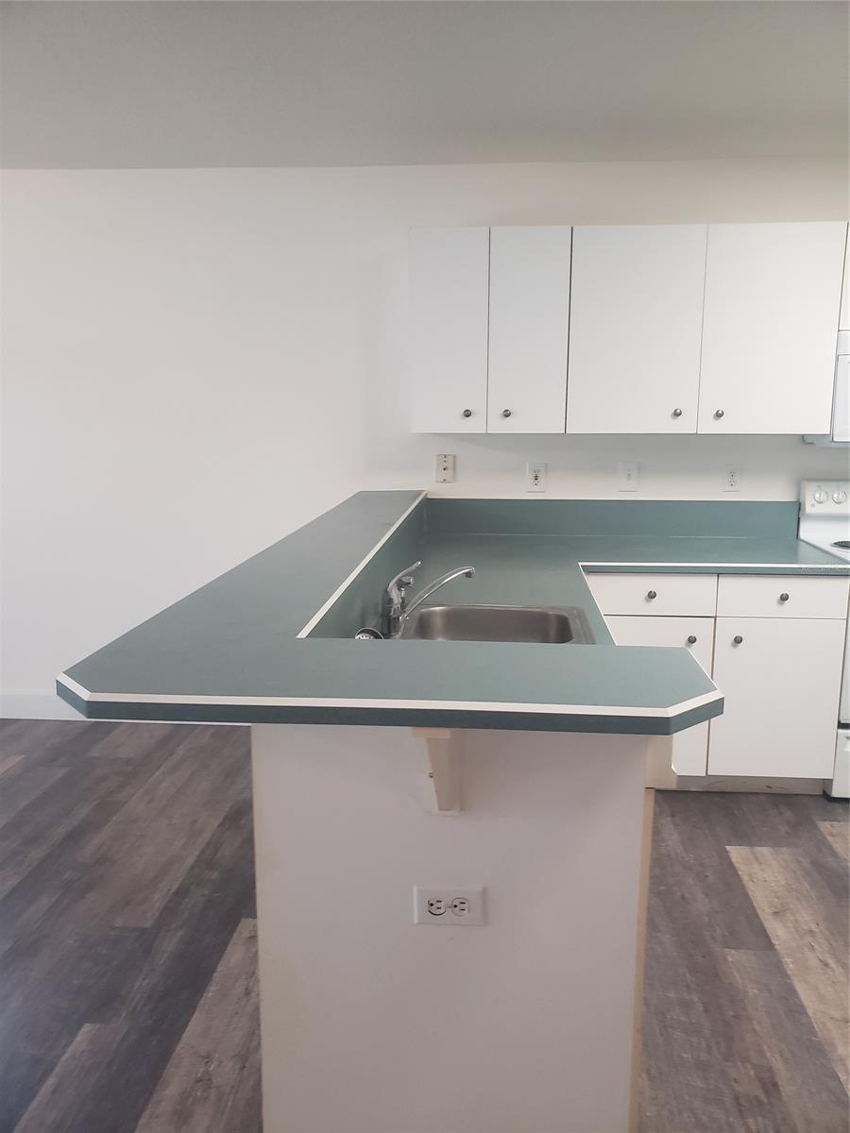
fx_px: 851
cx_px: 425
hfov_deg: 53.1
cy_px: 566
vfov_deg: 67.3
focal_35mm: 26
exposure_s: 1/60
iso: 320
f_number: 2.4
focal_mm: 4.3
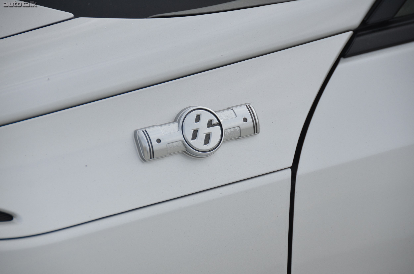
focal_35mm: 300
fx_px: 3443
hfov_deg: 6.9
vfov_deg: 4.6
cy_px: 137
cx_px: 207
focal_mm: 200
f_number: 6.3
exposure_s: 1/1600
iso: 400
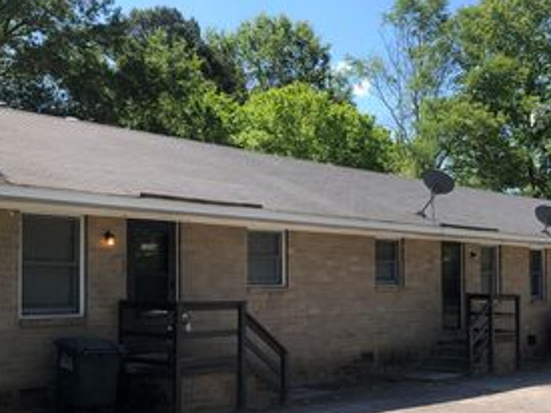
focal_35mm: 51
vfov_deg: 28.4
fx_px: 811
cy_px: 268
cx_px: 313
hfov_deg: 37.4
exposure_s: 1/810
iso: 20
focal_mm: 4
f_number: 1.8
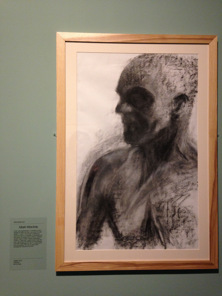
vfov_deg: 55.4
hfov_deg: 42.9
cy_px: 148
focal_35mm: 33
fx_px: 282
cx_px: 111
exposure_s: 1/20
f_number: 2.4
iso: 160
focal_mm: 4.12
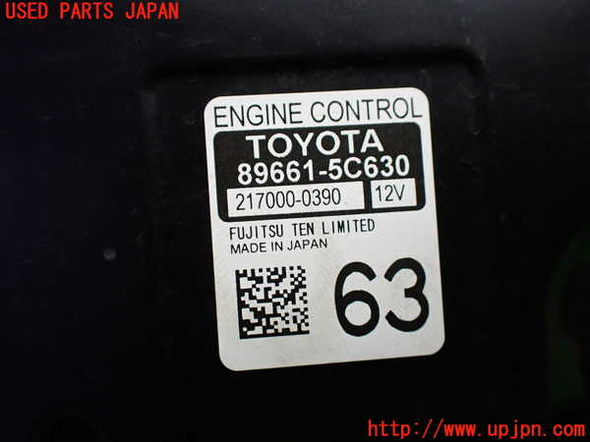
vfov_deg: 46.8
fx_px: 511
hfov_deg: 60.0
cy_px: 221
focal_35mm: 30
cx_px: 295
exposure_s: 1/125
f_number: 2.3
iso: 400
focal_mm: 5.4
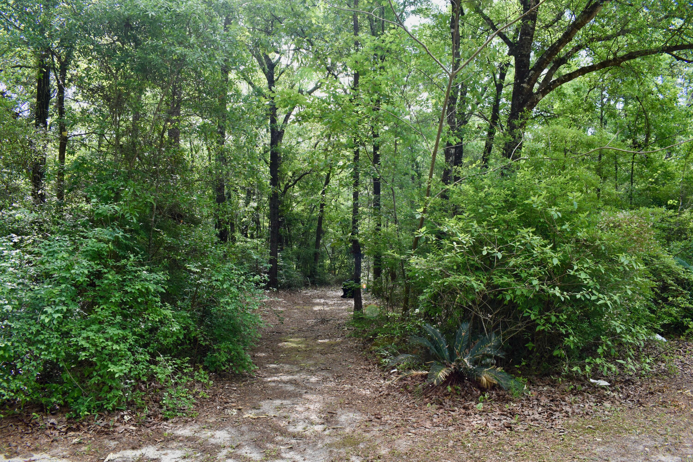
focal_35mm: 27
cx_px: 346
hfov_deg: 67.4
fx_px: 520
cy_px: 231
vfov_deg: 47.9
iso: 400
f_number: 7.1
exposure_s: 1/160
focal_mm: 18
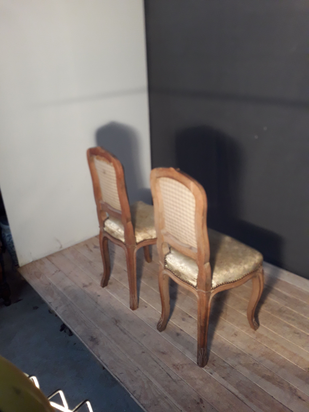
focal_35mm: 27
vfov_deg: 65.3
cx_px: 154
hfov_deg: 51.4
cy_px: 206
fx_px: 321
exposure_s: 1/50
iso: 125
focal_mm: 3.6
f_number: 1.9
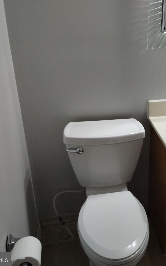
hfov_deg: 30.7
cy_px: 132
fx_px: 290
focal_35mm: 40
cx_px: 146
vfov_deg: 49.3
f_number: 1.8
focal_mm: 4.27
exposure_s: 1/60
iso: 366
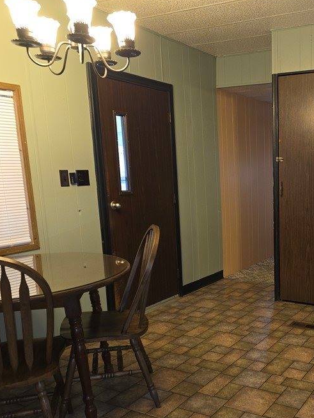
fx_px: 435
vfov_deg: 51.2
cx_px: 274
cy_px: 238
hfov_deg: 37.5
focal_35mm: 36
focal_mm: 6.3
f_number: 1.7
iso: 125
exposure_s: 1/20
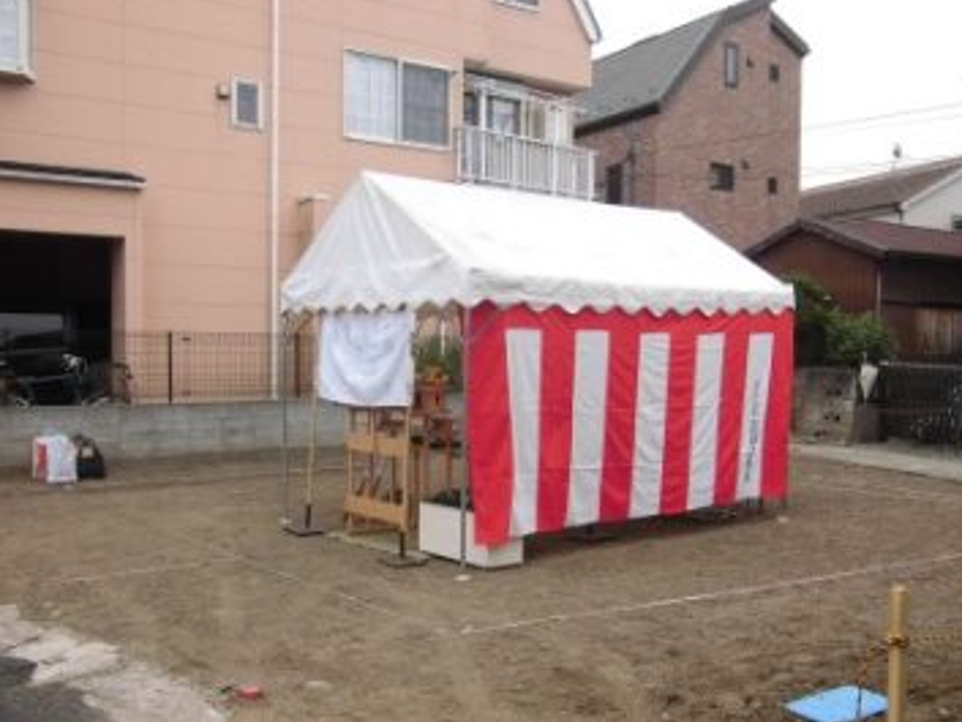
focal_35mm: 35
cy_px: 391
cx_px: 495
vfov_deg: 40.7
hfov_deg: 52.6
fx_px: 973
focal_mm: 5.5
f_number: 2.9
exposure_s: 1/400
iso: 100
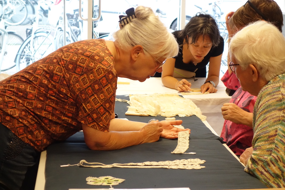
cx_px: 142
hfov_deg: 20.4
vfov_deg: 13.7
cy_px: 95
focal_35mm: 100
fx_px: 792
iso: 1600
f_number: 4.9
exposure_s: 1/100
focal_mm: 37.1
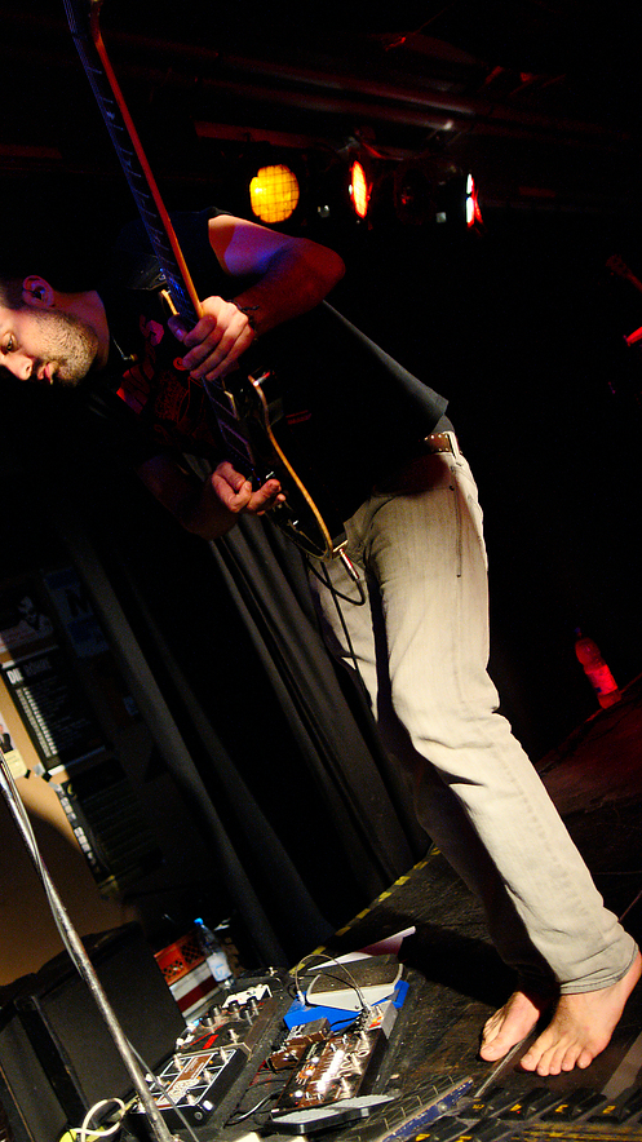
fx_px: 969
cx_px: 260
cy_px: 577
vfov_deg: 61.0
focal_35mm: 32
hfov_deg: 36.5
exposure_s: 1/40
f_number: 2
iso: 800
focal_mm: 20
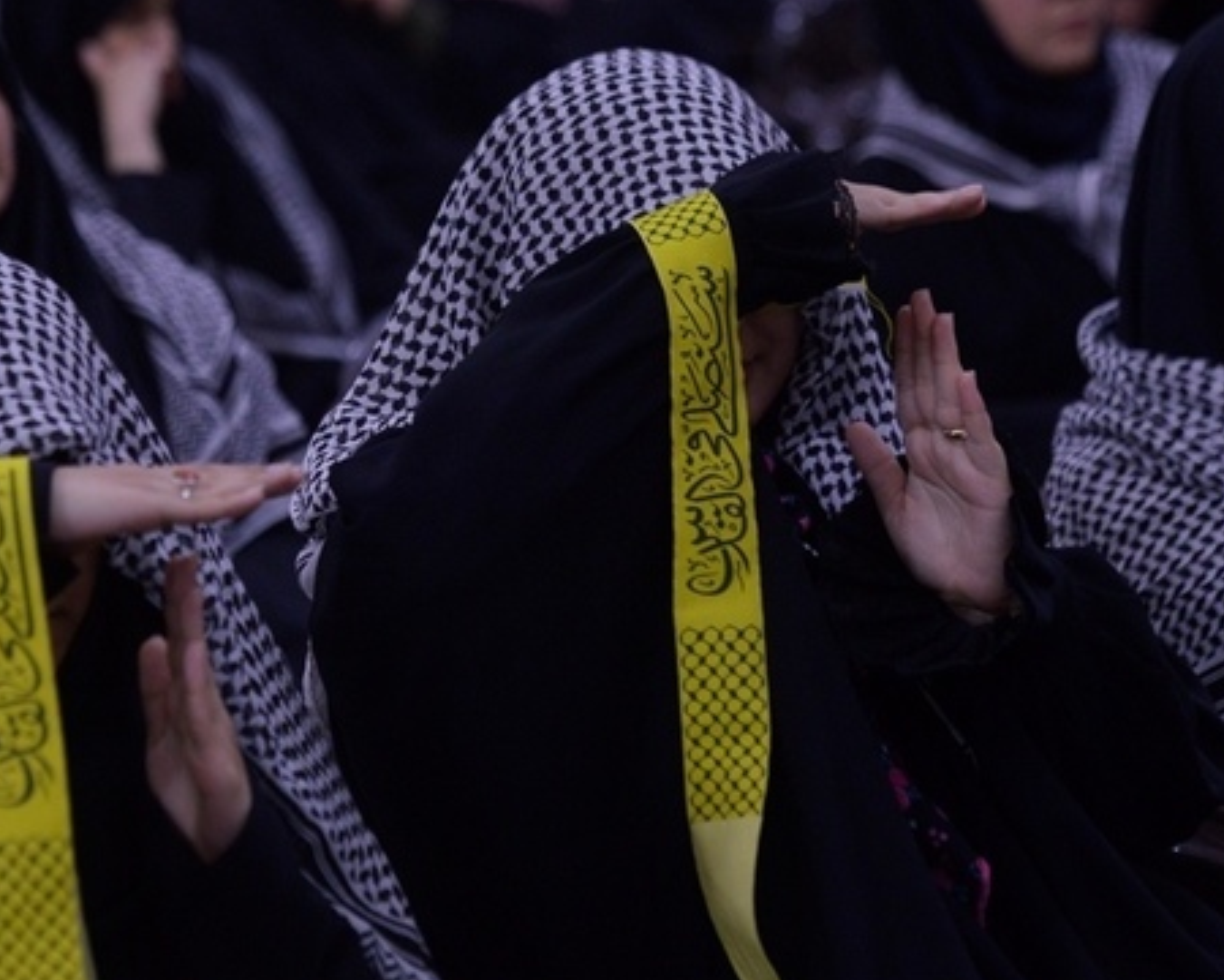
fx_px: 6774
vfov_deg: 8.3
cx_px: 258
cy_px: 485
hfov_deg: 10.3
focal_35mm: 187
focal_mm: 112
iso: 2500
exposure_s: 1/100
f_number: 4.5
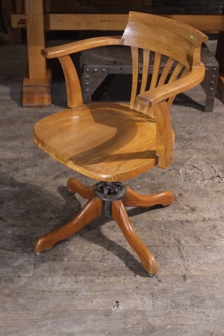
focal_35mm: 53
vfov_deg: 37.5
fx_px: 495
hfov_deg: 25.5
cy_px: 168
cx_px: 112
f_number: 4
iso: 3200
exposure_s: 1/125
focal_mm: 35
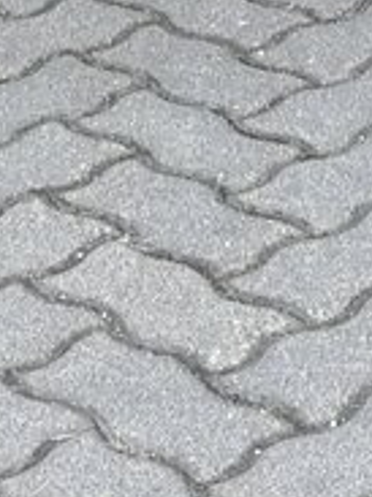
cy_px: -530
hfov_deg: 6.4
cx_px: 30
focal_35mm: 230
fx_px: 3299
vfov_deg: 8.2
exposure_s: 1/50
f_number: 1.8
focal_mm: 3.96
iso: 80
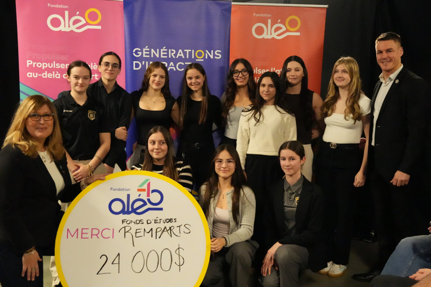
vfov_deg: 31.6
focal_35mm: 42
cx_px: 216
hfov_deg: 46.0
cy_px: 144
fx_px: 508
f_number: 4
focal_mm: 28.3
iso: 12800
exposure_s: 1/100
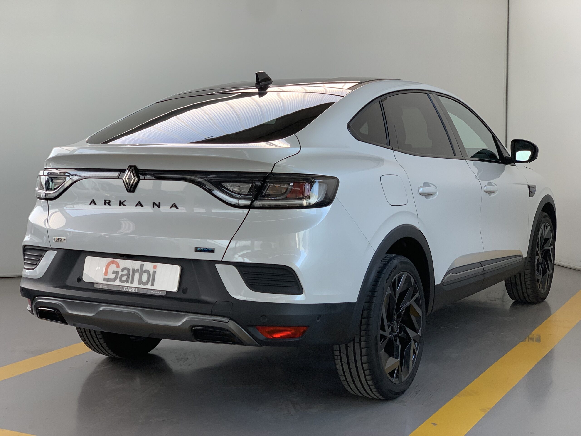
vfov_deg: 28.0
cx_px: 290
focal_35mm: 52
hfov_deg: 36.8
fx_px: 873
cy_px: 218
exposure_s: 1/122
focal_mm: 6
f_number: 2.4
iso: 100
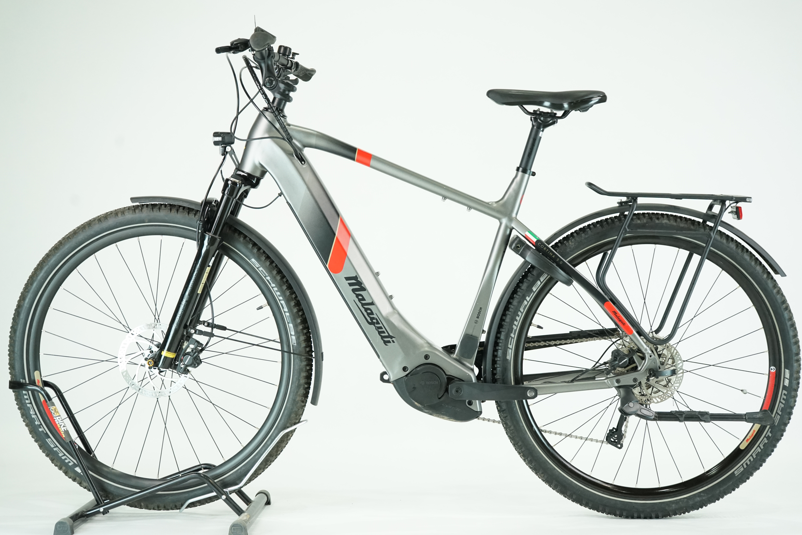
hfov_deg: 36.2
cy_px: 268
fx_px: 1225
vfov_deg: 24.6
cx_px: 401
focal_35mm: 55
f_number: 5.6
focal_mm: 55
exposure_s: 1/200
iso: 2500
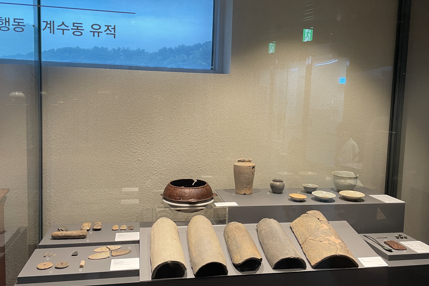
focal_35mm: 32
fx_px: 381
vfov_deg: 41.1
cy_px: 130
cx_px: 217
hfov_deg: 58.7
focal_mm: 4.2
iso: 100
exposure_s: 1/60
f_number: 1.6
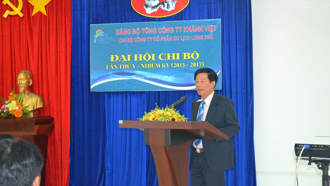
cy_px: 77
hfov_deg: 24.3
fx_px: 766
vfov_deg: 13.8
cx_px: 164
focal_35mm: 88
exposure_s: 1/60
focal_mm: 55
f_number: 5.6
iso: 2200
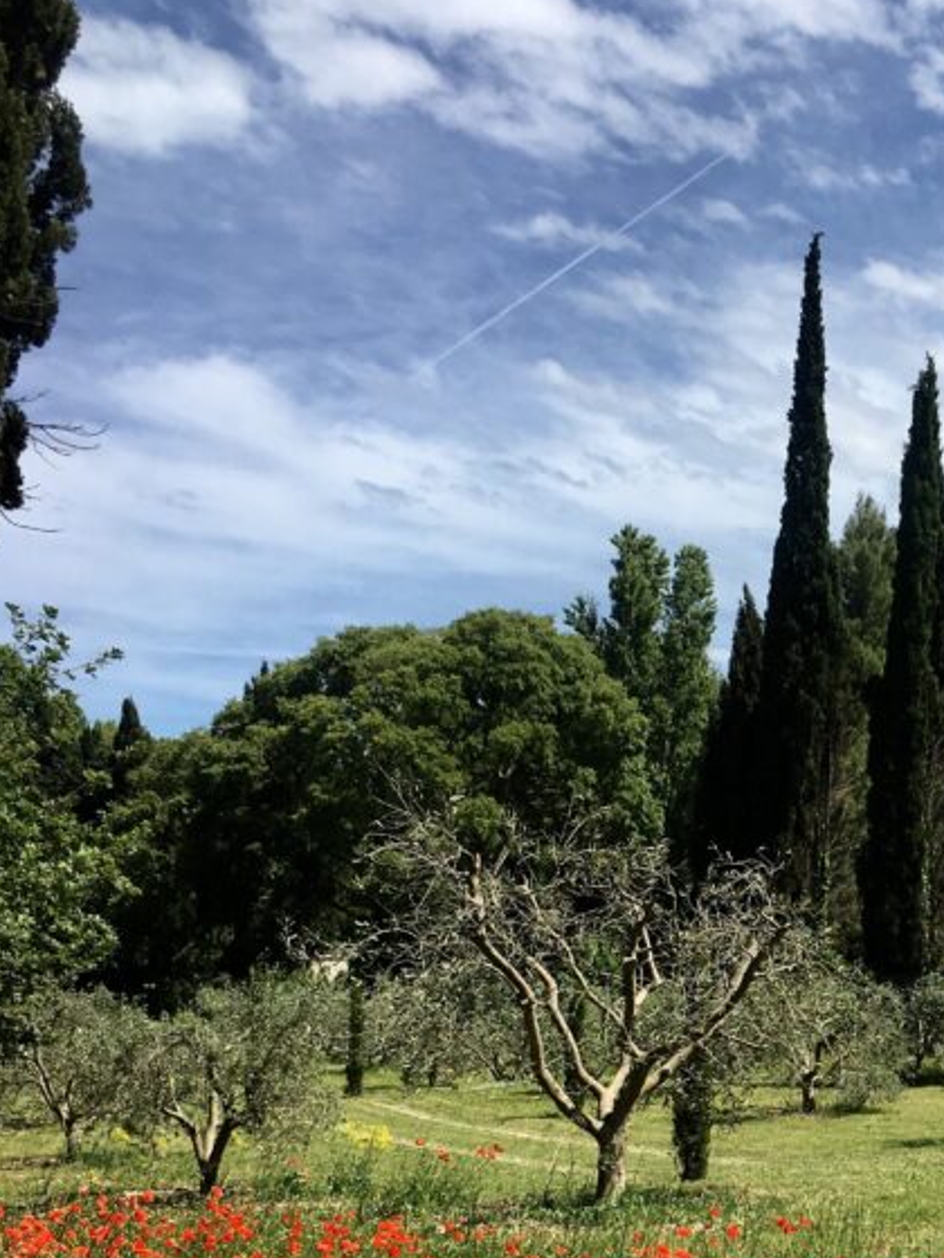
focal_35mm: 53
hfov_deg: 26.6
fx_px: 1927
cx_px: 850
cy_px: 1031
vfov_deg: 34.9
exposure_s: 1/2024
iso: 25
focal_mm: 4.15
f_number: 2.2
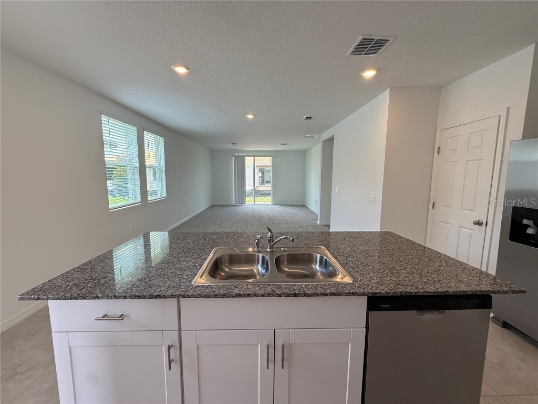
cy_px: 202
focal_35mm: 14
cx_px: 269
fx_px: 218
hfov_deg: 102.1
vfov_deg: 85.7
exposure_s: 1/120
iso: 100
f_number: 2.2
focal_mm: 2.22
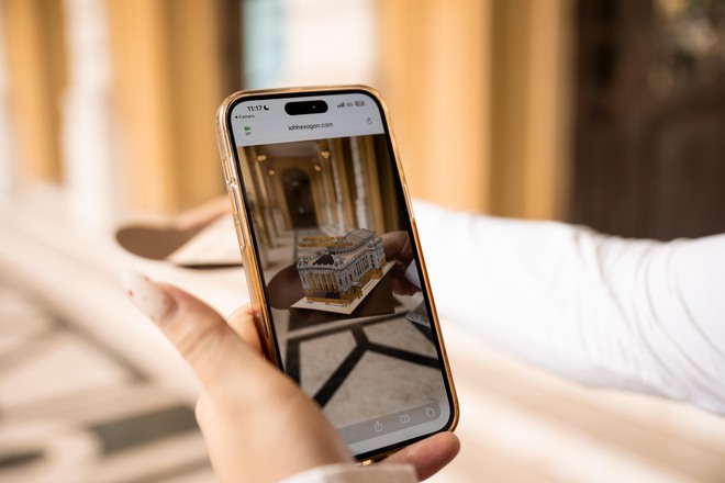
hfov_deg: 48.5
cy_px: 242
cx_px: 362
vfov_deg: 33.4
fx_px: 805
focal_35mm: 40
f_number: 2.8
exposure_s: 1/320
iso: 250
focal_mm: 40
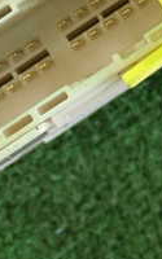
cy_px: -31
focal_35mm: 159
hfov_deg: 8.2
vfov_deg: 12.9
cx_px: 175
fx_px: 1123
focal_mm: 9.01
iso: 500
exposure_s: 1/125
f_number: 3.2
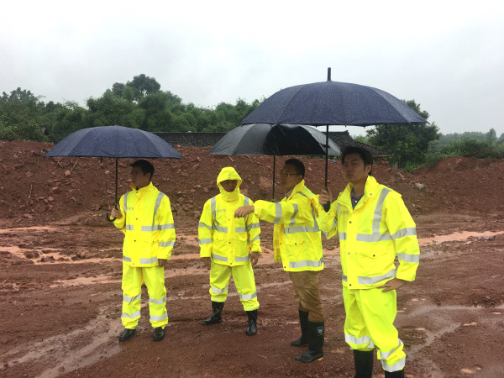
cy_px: 189
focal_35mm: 29
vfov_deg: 48.2
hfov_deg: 61.7
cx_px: 252
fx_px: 422
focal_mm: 4.15
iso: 25
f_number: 2.2
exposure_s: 1/392
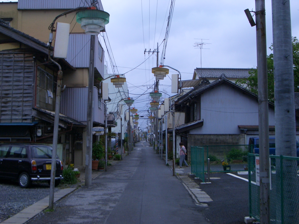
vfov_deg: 29.7
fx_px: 423
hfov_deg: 38.9
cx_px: 150
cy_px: 112
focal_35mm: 49
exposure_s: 1/400
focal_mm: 8.2
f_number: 5
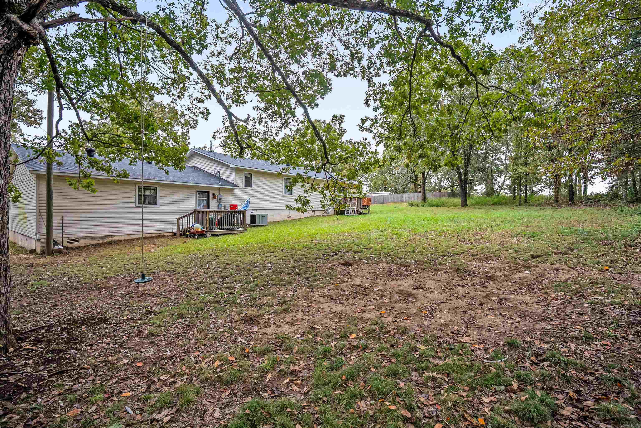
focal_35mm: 16
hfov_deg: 96.7
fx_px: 285
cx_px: 320
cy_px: 214
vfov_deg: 73.8
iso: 200
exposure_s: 1/250
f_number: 4.5
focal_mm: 16
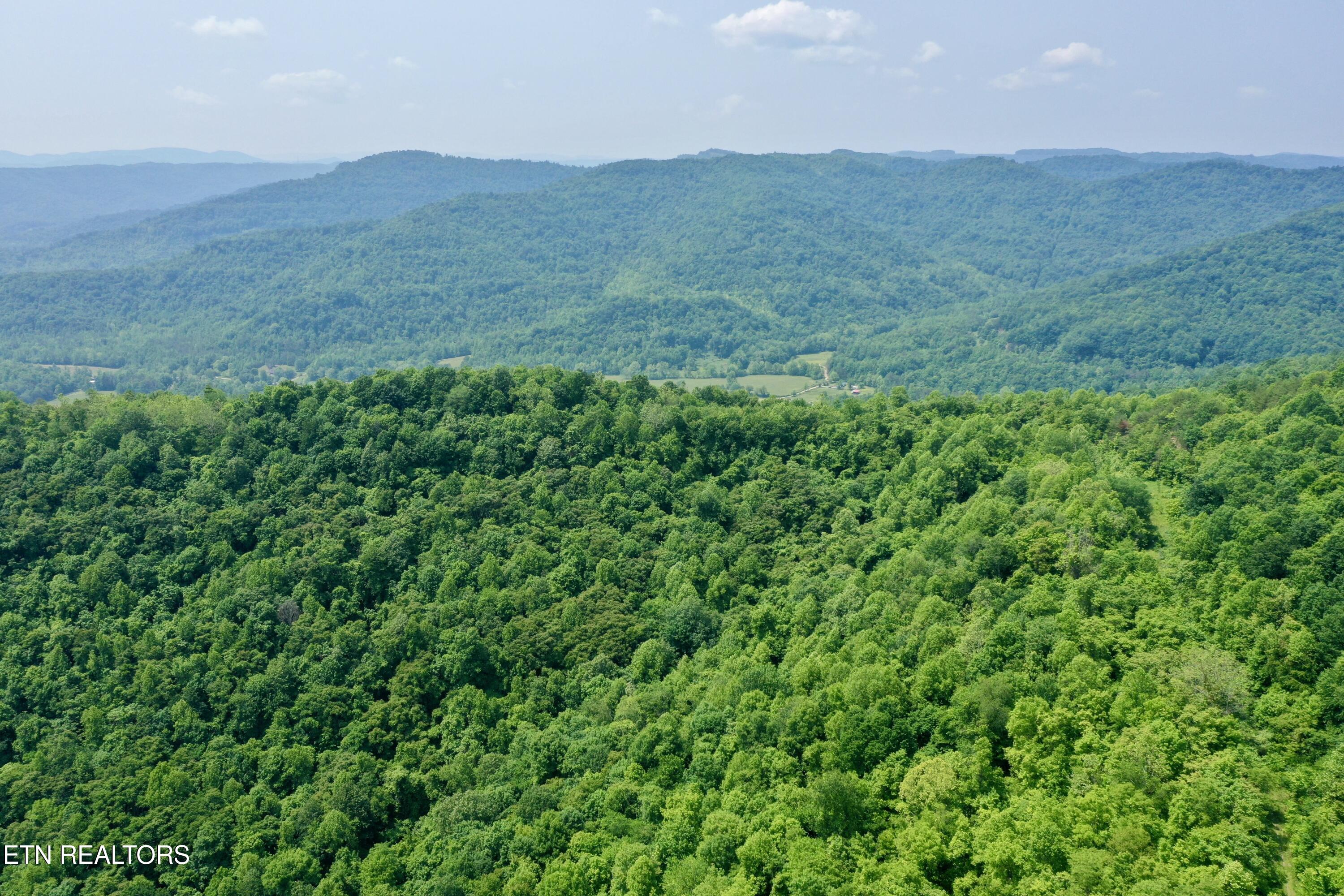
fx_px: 1045
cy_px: 448
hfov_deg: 65.5
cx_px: 672
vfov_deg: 46.4
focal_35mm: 28
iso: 100
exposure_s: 1/100
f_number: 6.3
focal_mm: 10.26
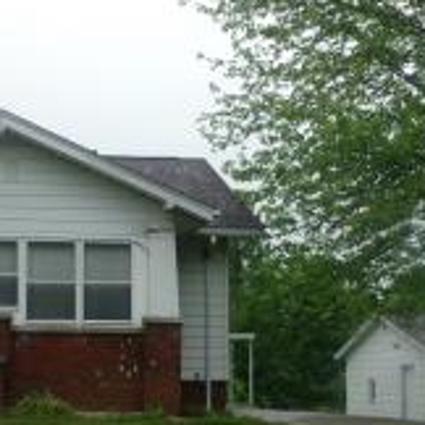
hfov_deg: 23.9
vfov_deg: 23.9
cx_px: 142
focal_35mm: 72
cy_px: 262
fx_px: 1000
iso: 100
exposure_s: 1/75
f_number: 7.99
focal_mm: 5.9
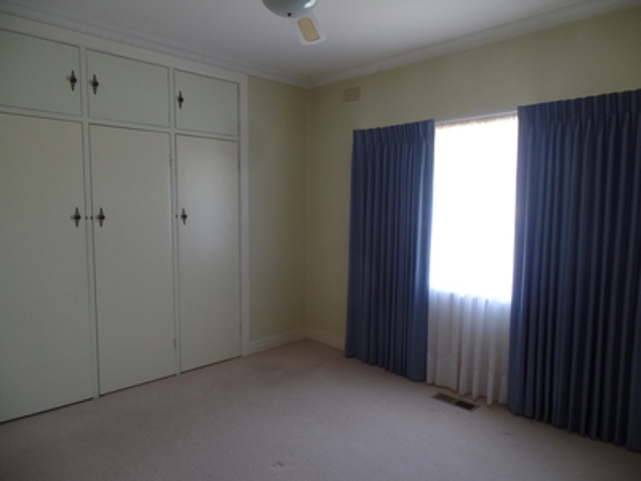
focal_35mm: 23
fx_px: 426
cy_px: 240
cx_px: 320
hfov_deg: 73.9
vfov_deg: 58.9
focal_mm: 4.1
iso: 240
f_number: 2.8
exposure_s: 1/30
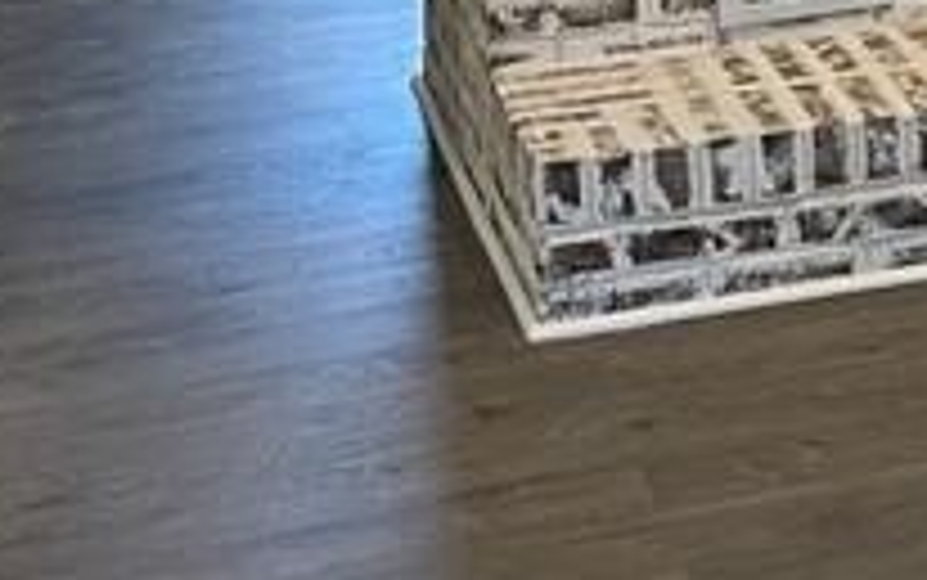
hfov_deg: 13.6
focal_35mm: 137
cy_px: -535
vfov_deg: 9.1
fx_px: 3463
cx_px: 1696
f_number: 1.6
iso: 125
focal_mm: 5.1
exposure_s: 1/60
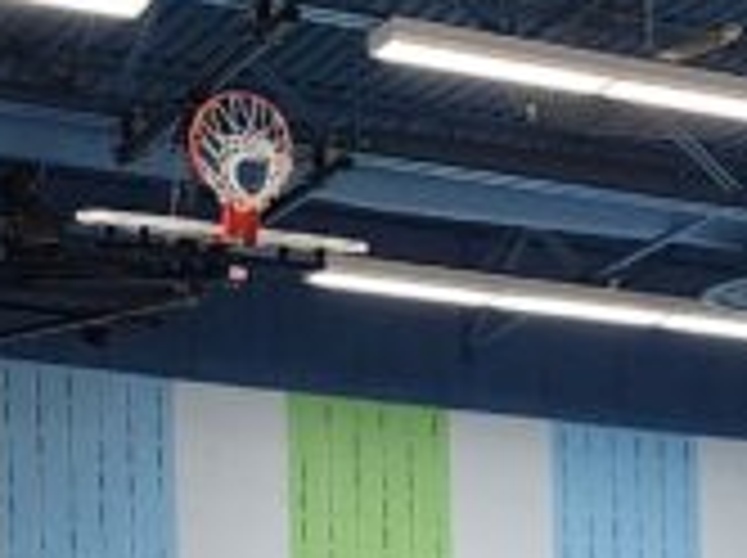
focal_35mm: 142
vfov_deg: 9.7
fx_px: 3060
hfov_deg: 13.7
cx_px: 778
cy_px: 1089
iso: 320
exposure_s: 1/120
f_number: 1.8
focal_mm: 6.4
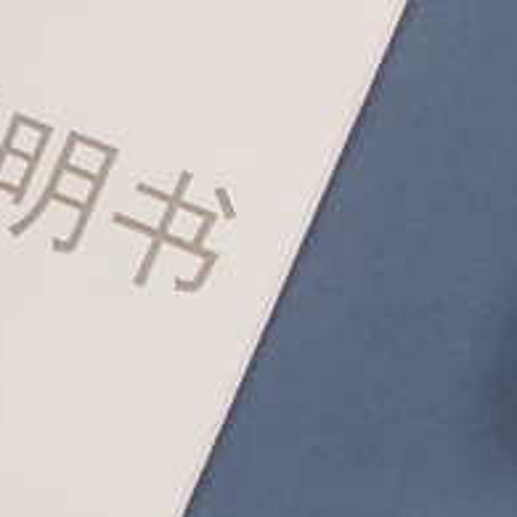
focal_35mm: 829
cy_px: -264
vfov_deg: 2.1
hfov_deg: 2.1
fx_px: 14008
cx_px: 1737
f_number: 3
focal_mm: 14.2
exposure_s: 1/50
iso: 250
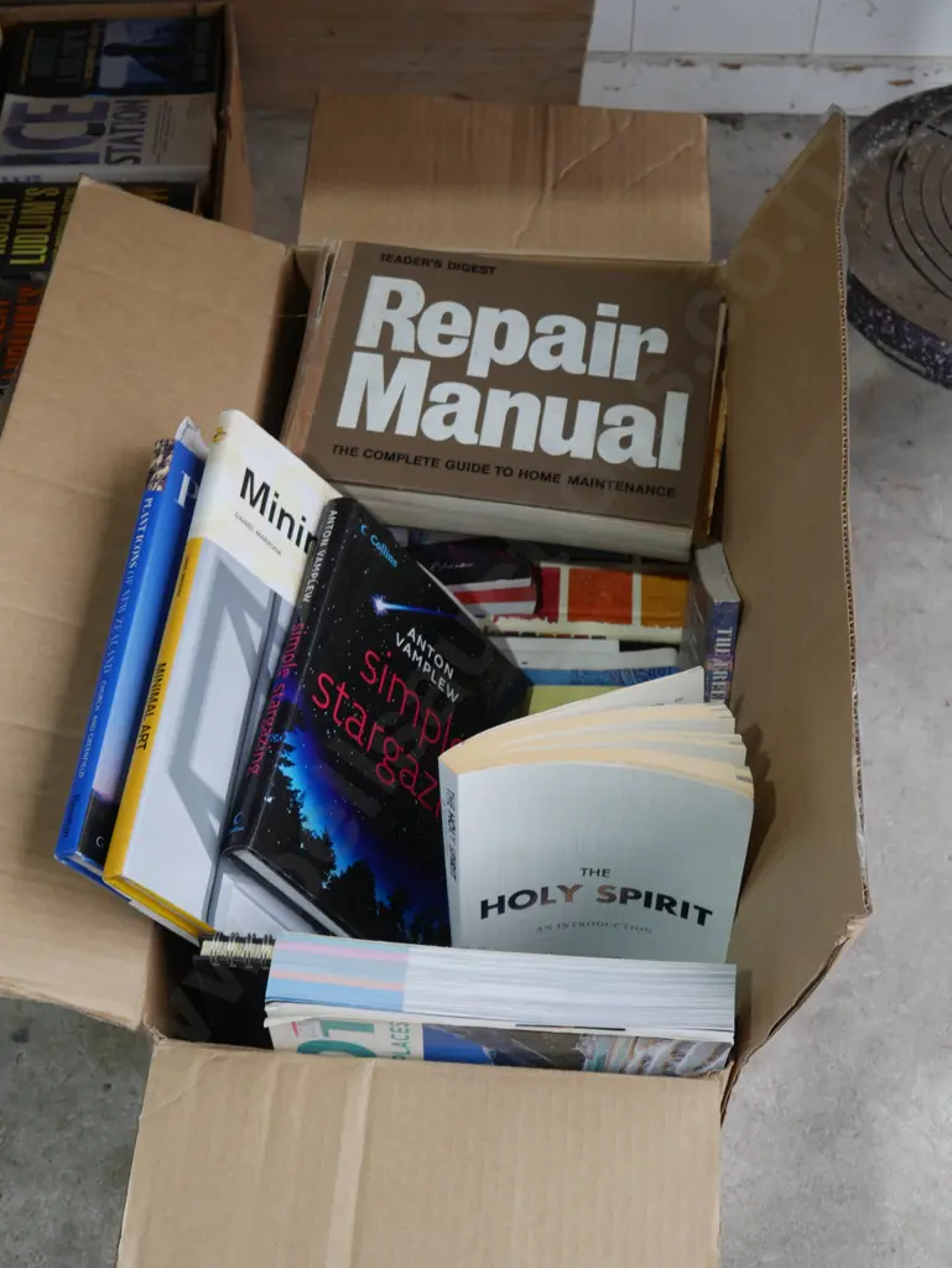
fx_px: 1759
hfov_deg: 30.3
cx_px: 476
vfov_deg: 39.6
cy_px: 634
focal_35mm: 48
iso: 200
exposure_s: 1/80
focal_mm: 24
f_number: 5.2
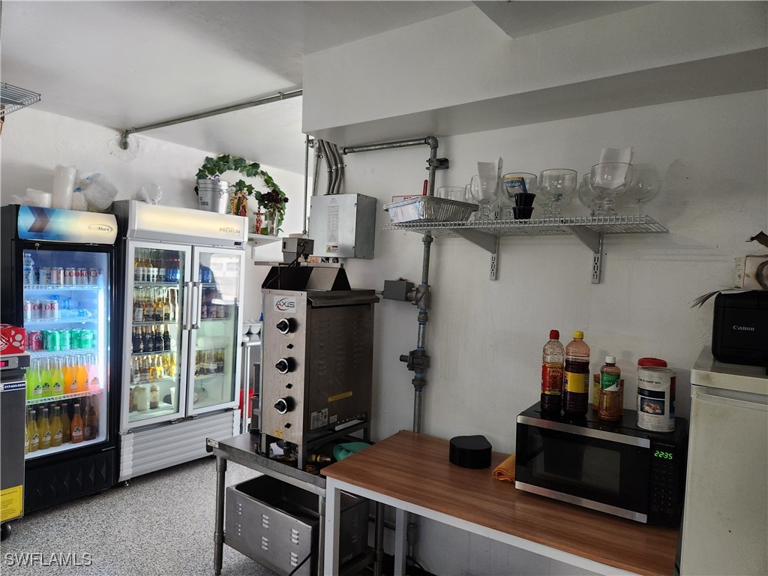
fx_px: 510
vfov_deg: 58.9
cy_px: 288
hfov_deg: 73.9
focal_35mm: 23
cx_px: 384
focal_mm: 5.4
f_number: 1.8
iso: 500
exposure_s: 1/120
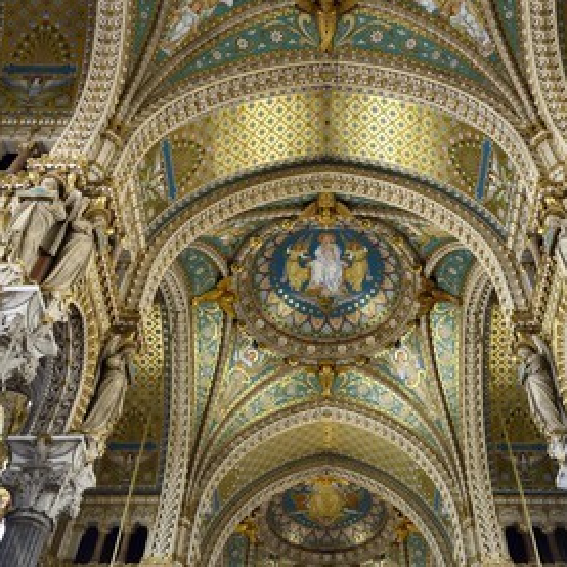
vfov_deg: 41.9
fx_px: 741
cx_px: 328
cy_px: 282
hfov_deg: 41.7
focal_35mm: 40
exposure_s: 1/15
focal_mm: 31
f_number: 4
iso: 800
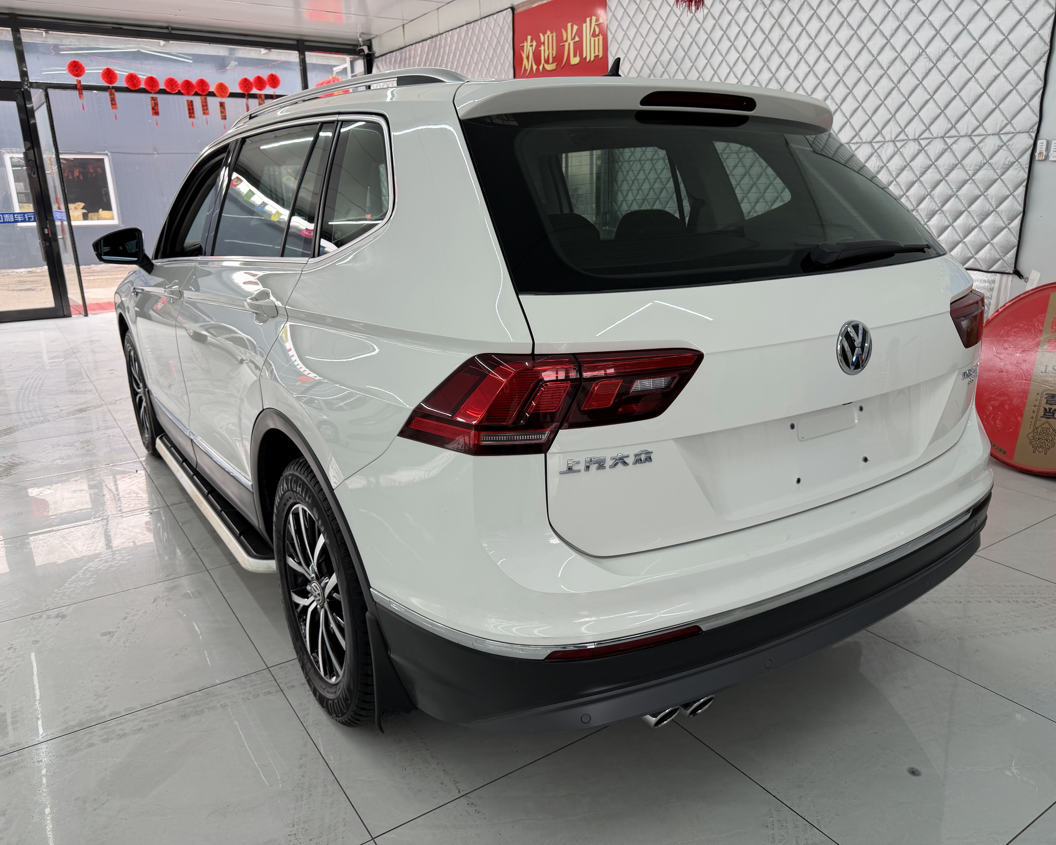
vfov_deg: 56.8
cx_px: 556
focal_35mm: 25
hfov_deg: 68.1
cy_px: 422
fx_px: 781
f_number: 1.78
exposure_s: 1/157
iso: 64
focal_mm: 6.76
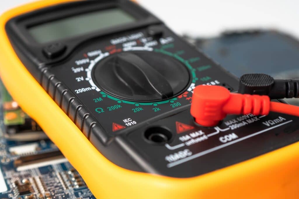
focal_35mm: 75
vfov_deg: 18.2
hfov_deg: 27.0
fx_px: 623
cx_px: 150
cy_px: 100
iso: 125
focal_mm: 50
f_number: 4.5
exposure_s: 1/160
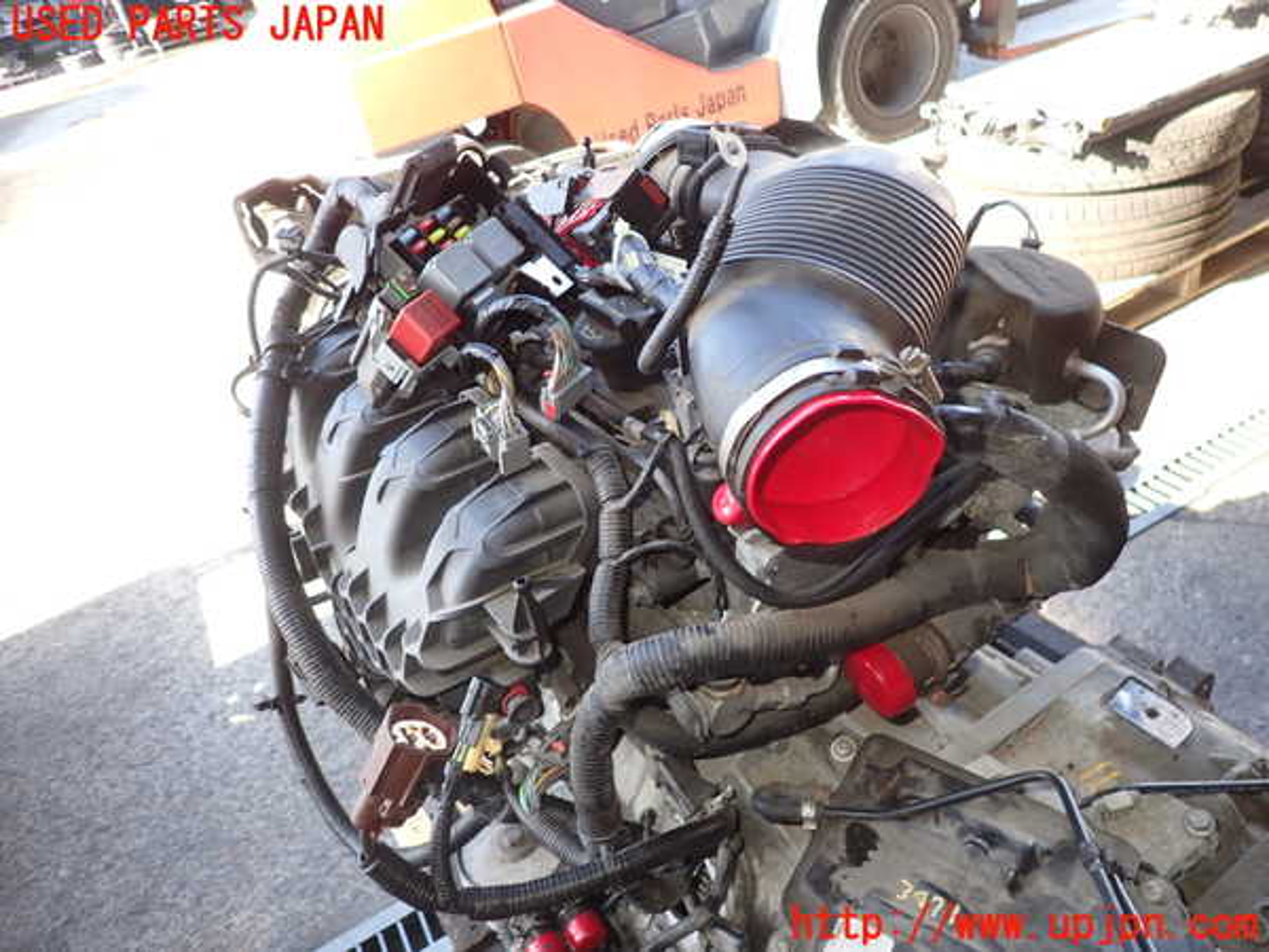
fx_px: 916
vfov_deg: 54.9
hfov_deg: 69.4
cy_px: 476
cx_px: 634
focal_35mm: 25
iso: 100
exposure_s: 1/100
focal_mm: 4.5
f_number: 2
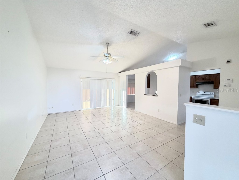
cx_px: 120
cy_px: 90
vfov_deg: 85.7
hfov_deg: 102.1
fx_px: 97
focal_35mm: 14
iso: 160
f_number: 2.2
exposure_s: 1/120
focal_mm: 2.22
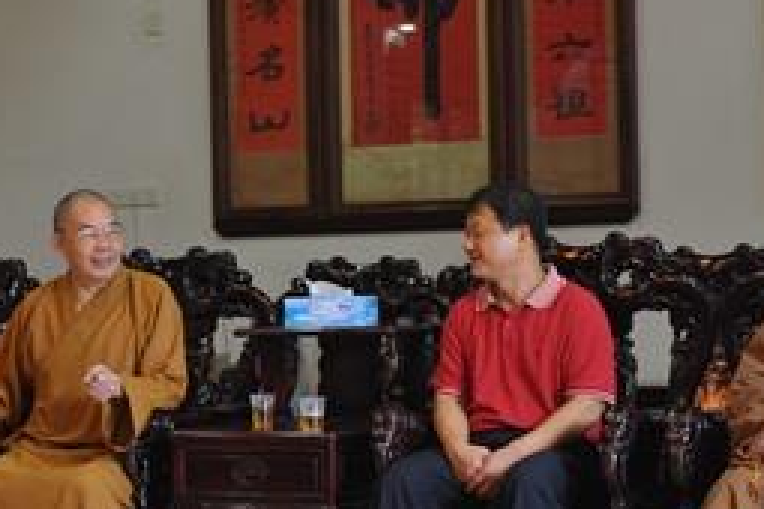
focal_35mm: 94
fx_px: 1995
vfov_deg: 14.5
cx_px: 348
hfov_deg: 21.7
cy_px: 210
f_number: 3.2
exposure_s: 1/40
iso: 800
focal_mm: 48
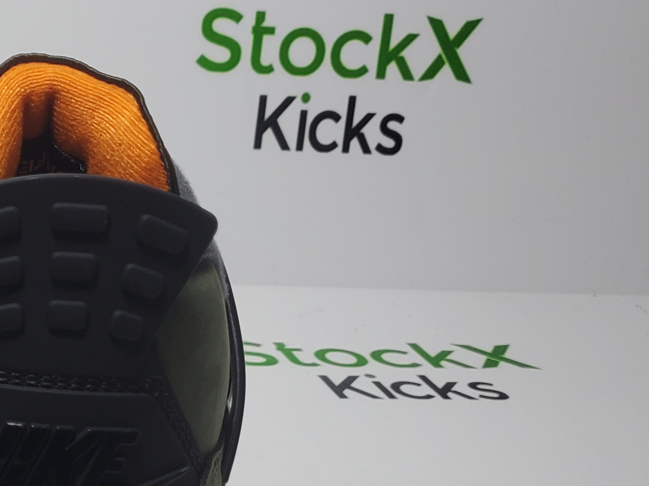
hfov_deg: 23.8
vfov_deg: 19.6
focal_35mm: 74
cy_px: 406
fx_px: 1387
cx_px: -142
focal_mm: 4.3
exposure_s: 1/437
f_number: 1.5
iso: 50
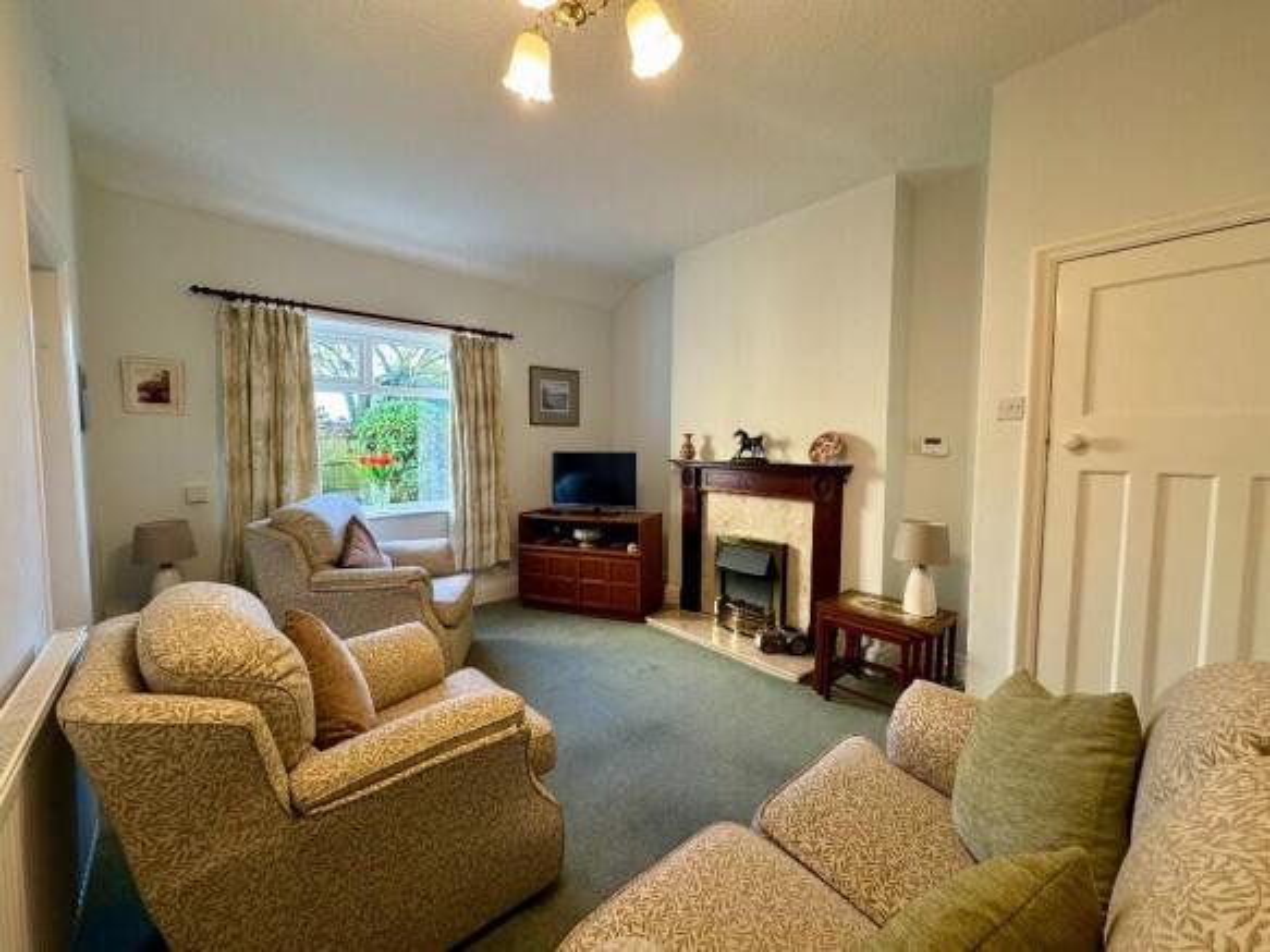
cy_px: 476
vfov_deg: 85.7
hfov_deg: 102.1
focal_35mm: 14
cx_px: 635
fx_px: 514
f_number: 2.2
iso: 200
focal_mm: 2.22
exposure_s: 1/50
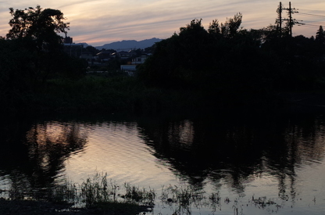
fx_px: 621
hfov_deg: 28.4
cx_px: 47
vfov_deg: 19.5
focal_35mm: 69
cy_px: 52
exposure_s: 1/125
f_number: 4
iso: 100
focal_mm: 18.3
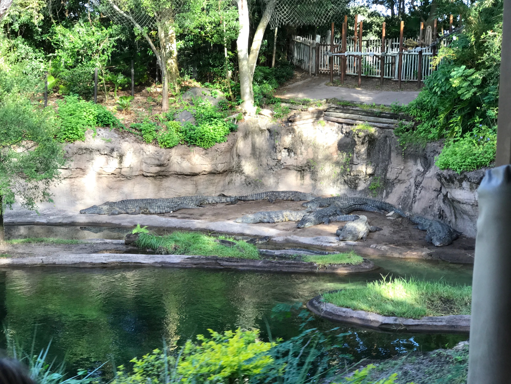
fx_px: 841
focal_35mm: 57
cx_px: 256
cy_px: 192
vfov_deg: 25.7
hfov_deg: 33.8
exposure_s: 1/90
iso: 40
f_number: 2.8
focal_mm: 6.6
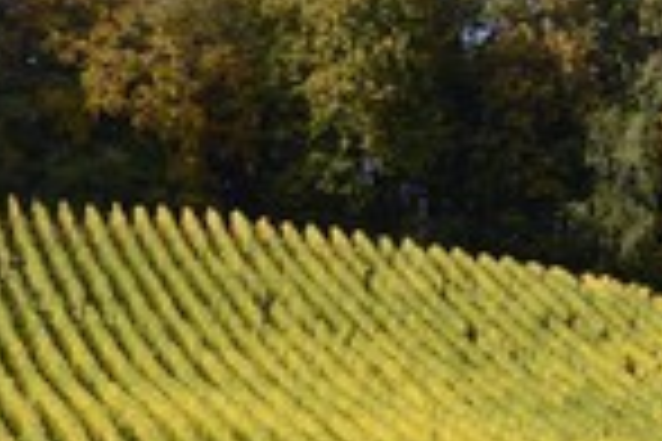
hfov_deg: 8.5
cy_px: 392
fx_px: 4468
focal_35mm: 243
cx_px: 518
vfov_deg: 5.6
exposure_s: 1/200
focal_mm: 85
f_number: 13
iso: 200
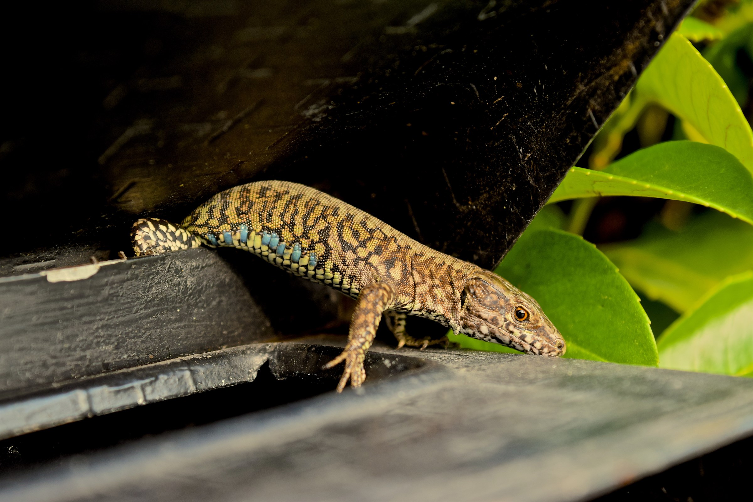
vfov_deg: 16.6
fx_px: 1725
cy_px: 251
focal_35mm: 82
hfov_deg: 24.6
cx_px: 376
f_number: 6.3
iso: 400
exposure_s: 1/160
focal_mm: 55
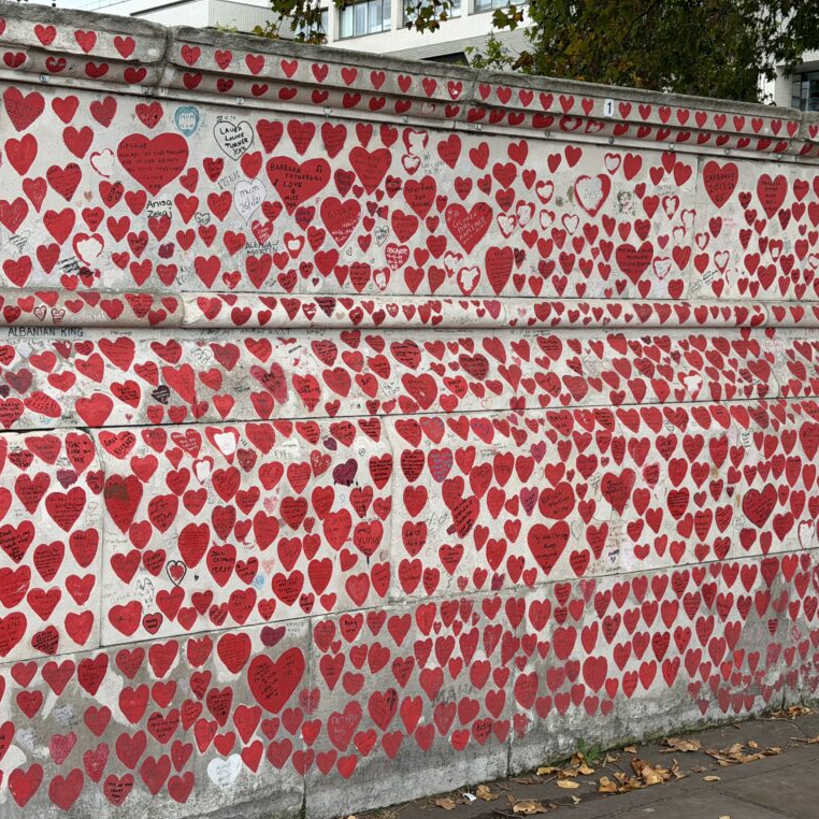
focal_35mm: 57
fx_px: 1526
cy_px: 407
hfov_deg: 30.0
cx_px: 460
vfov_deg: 30.0
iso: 64
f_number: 1.78
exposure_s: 1/747
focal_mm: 6.76
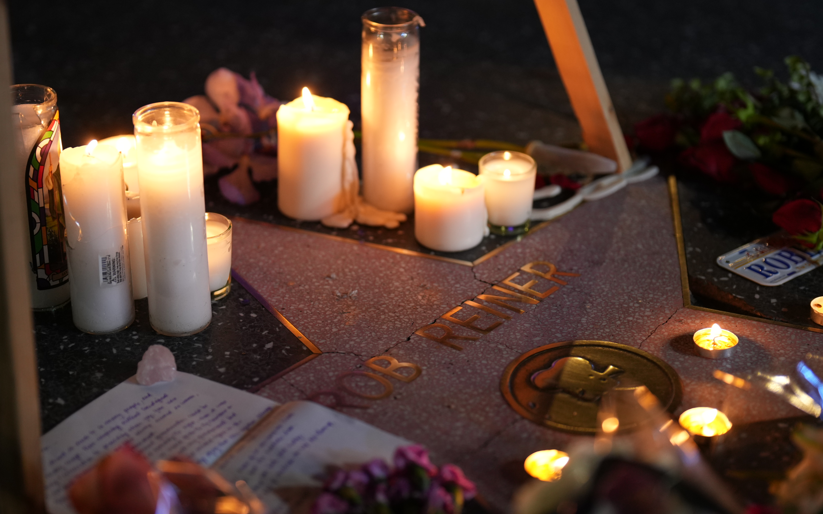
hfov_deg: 26.8
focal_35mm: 77
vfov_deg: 16.9
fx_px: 1727
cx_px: 410
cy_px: 254
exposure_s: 1/125
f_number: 1.2
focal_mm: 50
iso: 640
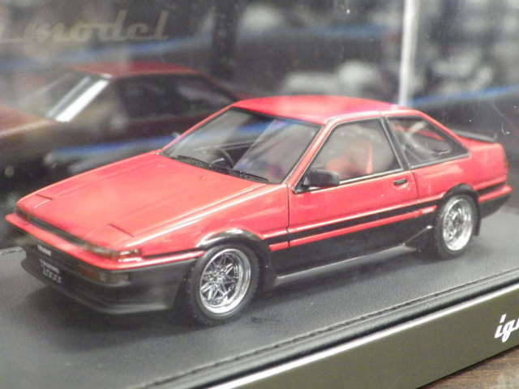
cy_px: 194
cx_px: 260
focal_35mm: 59
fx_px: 885
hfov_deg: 32.7
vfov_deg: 24.8
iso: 1600
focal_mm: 10.7
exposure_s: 1/20
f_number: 4
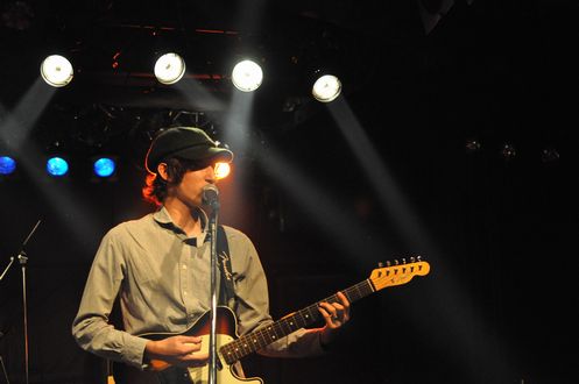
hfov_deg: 37.9
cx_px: 290
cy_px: 192
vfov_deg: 25.7
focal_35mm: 52
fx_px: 843
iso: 3200
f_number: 2.8
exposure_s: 1/100
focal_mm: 35
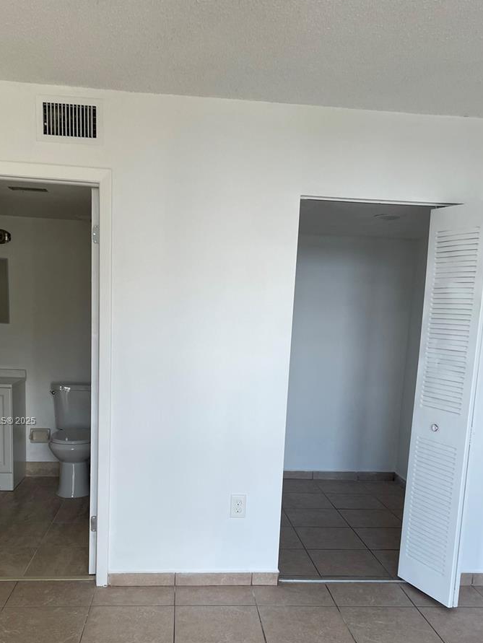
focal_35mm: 35
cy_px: 421
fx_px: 651
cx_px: 228
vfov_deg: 51.8
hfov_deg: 40.7
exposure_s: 1/120
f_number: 1.6
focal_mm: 4.2
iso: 40
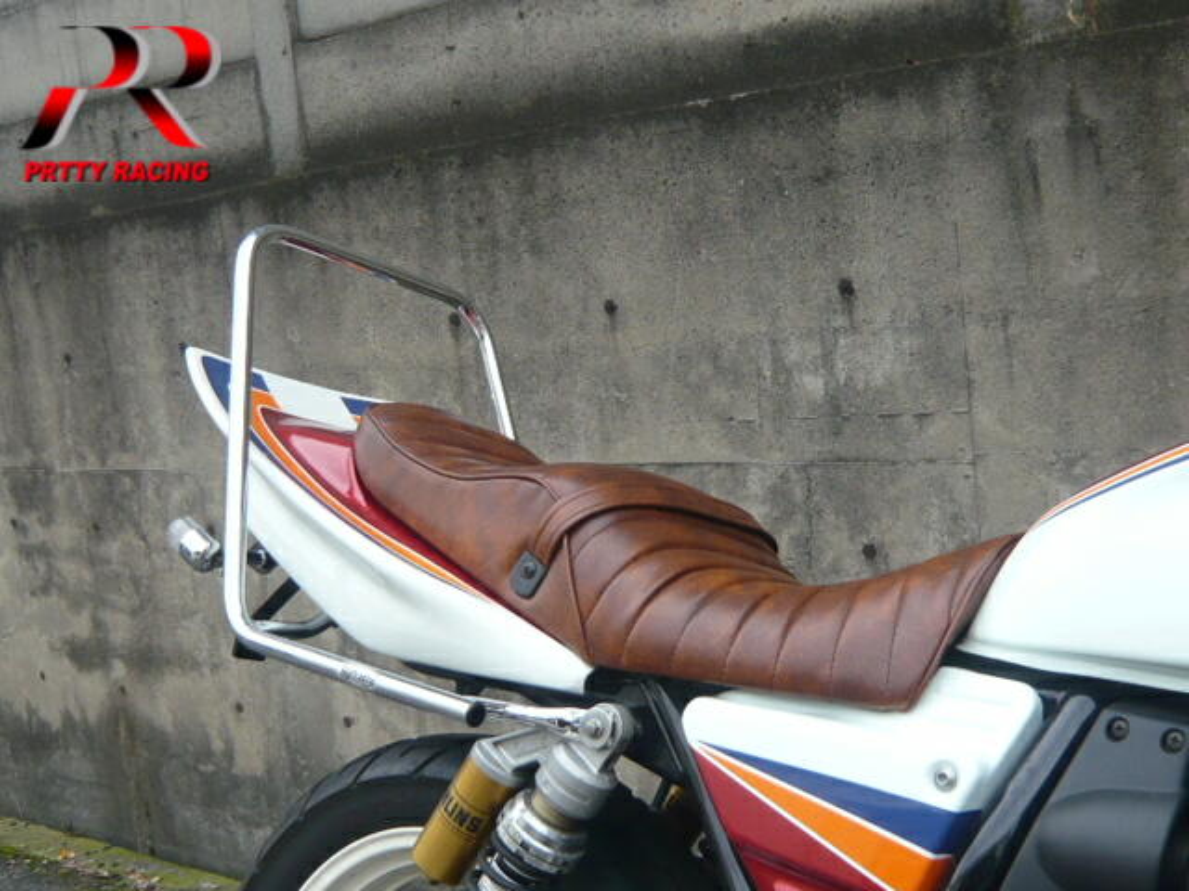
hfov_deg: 44.8
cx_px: 594
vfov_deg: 34.3
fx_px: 1443
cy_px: 446
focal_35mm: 42
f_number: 2.8
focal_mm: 4.6
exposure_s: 1/250
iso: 100
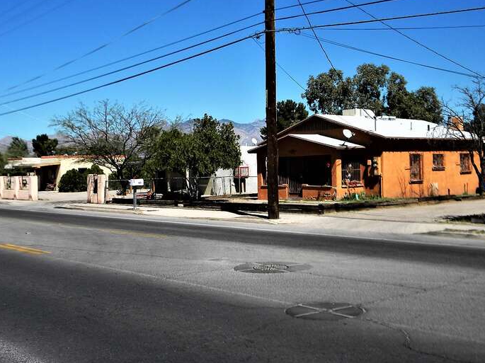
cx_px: 234
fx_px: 644
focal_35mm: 46
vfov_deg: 31.5
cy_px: 172
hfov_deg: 41.3
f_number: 7.6
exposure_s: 1/367
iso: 80
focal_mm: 7.3
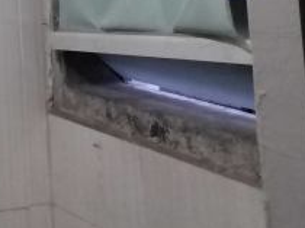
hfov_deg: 16.1
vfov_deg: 13.0
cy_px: -179
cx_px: -245
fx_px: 906
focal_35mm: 103
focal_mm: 3.95
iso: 250
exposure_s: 1/33.3
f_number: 1.8
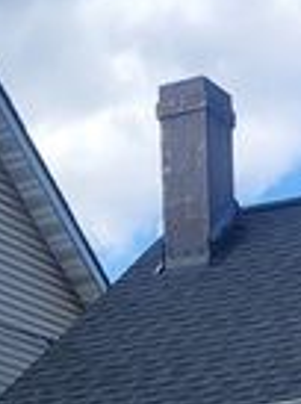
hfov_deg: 11.4
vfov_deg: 14.1
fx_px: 1479
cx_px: 351
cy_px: 683
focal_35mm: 127
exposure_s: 1/1132
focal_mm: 5.4
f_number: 1.8
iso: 40
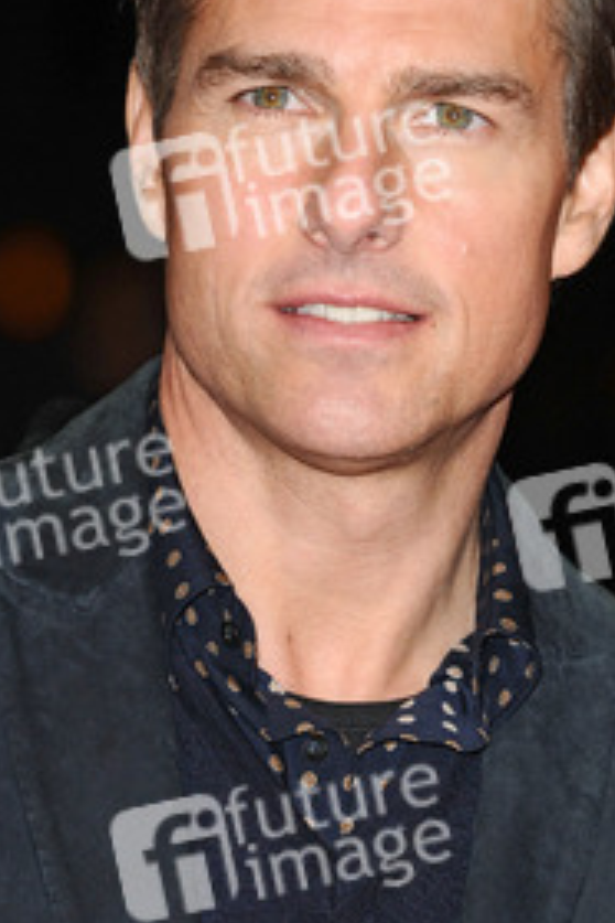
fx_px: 6611
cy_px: 347
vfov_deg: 8.0
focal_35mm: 258
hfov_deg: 5.3
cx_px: 379
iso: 320
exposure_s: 1/200
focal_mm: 120
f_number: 4.5
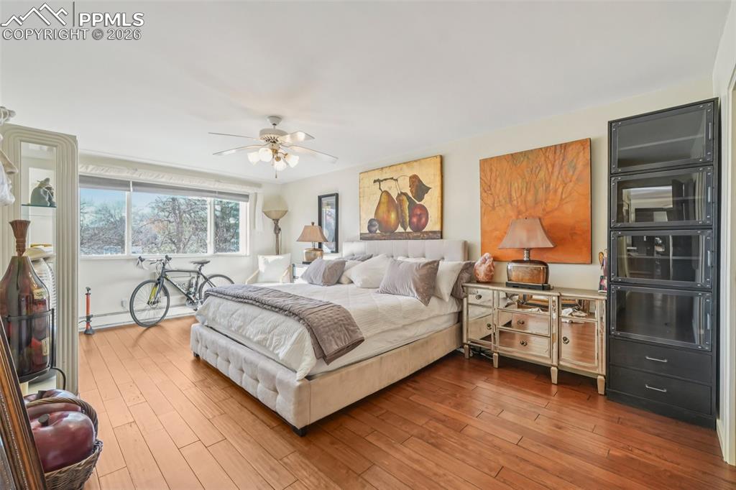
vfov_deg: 77.3
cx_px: 368
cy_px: 245
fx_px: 307
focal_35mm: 15
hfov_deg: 100.4
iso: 800
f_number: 8
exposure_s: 1/6
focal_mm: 10
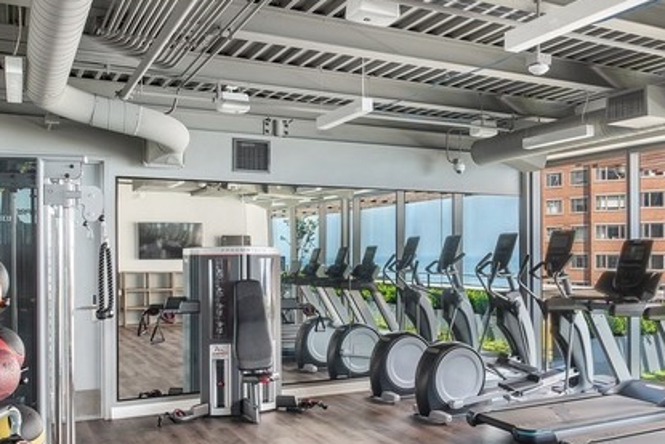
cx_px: 405
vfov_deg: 35.6
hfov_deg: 51.5
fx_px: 684
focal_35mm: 37
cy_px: 294
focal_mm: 24
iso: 200
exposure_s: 1.6
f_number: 10
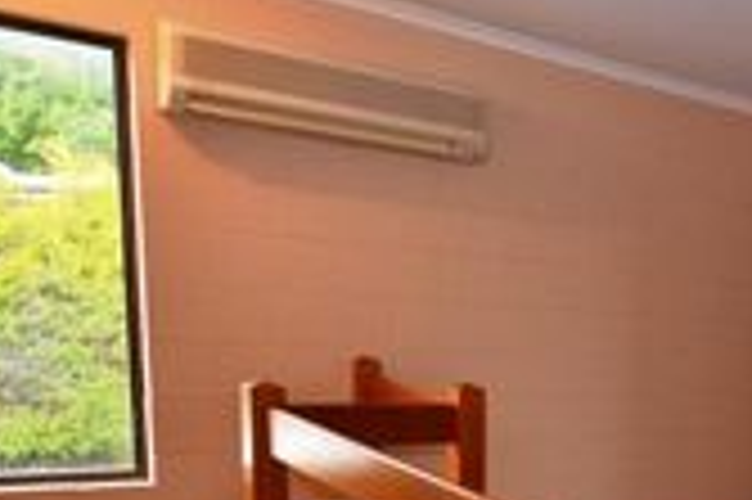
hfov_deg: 32.8
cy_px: 475
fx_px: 968
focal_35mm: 46
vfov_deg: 27.6
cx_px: 955
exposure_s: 1/60
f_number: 7.1
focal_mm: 11
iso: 800
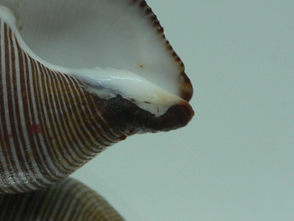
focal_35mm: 86
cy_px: 107
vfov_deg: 17.2
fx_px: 730
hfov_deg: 22.2
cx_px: 28
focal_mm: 4.6
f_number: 2.8
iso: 80
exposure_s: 1/60
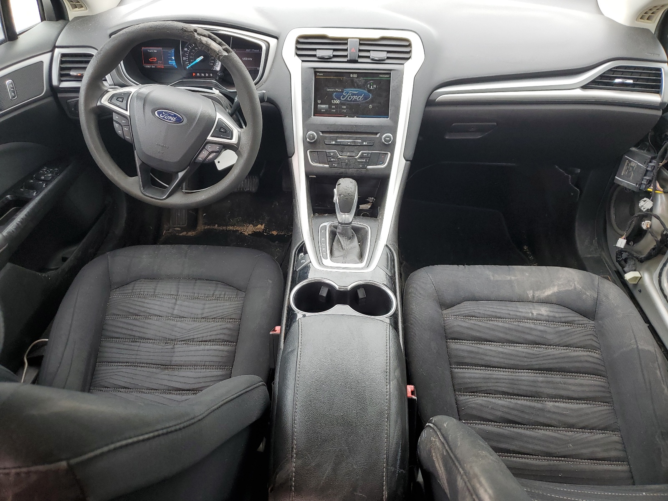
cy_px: 250
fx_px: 502
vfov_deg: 53.1
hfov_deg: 67.3
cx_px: 334
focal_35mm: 26
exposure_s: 1/125
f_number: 1.5
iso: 50
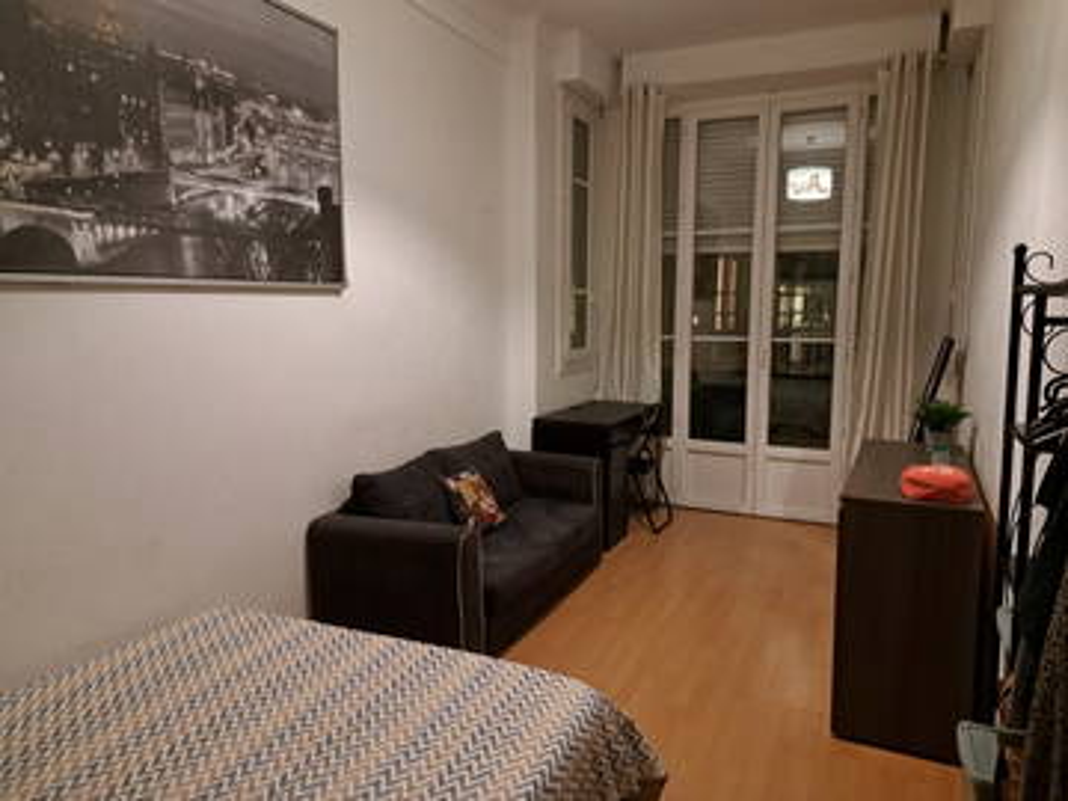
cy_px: 400
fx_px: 740
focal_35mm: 24
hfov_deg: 71.6
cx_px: 534
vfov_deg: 56.8
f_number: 1.8
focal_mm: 5.23
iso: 640
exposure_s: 1/25
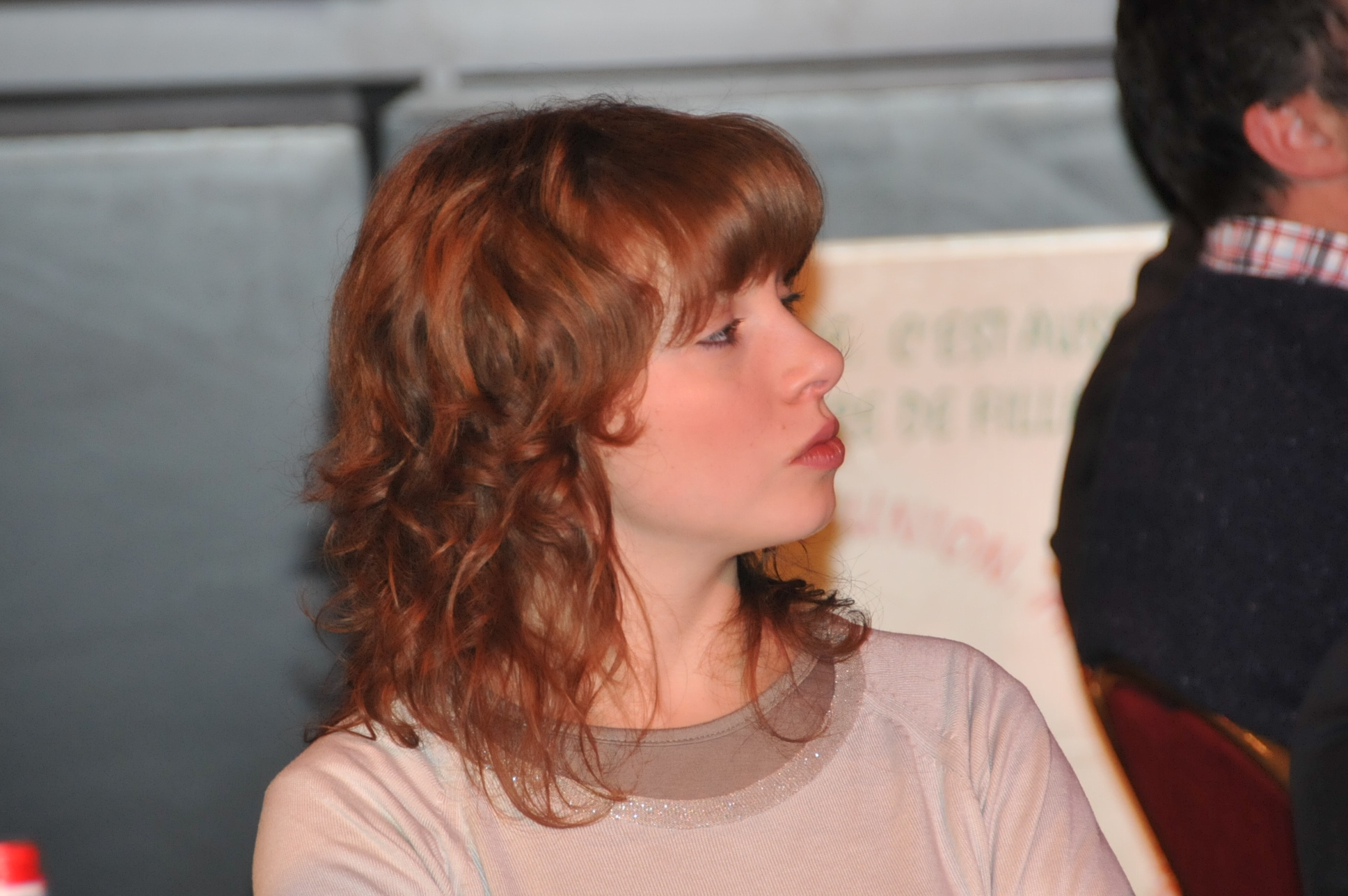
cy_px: 469
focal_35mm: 332
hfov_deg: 6.2
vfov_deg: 4.1
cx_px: 663
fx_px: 12418
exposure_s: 1/60
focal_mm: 200
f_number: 5.6
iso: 1250
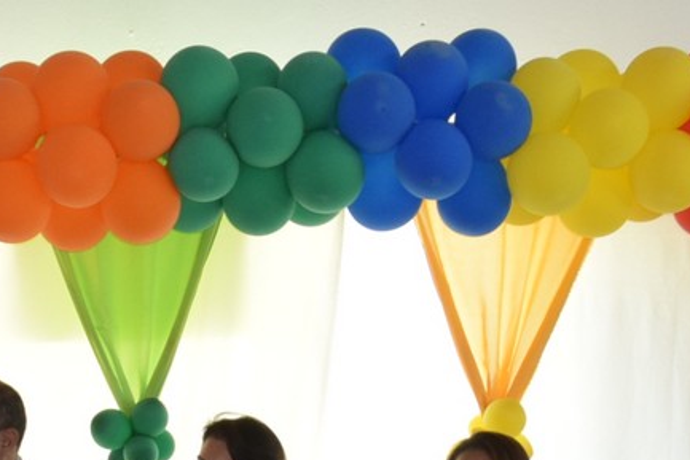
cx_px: 88
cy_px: 649
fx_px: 2147
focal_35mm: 112
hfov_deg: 18.0
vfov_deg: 11.8
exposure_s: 1/125
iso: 720
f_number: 5.6
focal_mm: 18
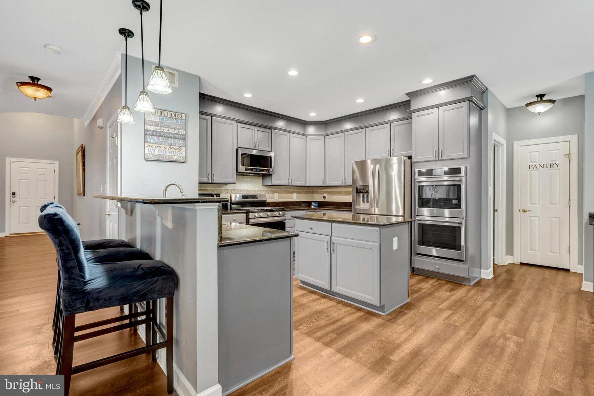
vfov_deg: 73.7
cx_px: 297
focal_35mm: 16
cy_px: 198
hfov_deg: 96.7
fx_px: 264
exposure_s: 1/13
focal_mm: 16
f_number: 8
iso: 1250
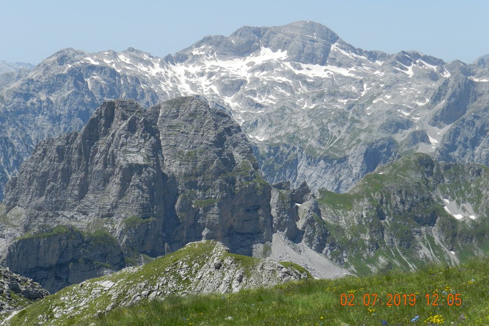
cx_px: 245
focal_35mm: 88
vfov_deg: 15.5
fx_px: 1195
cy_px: 153
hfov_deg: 23.1
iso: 160
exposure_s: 1/1250
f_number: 4.4
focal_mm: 14.9
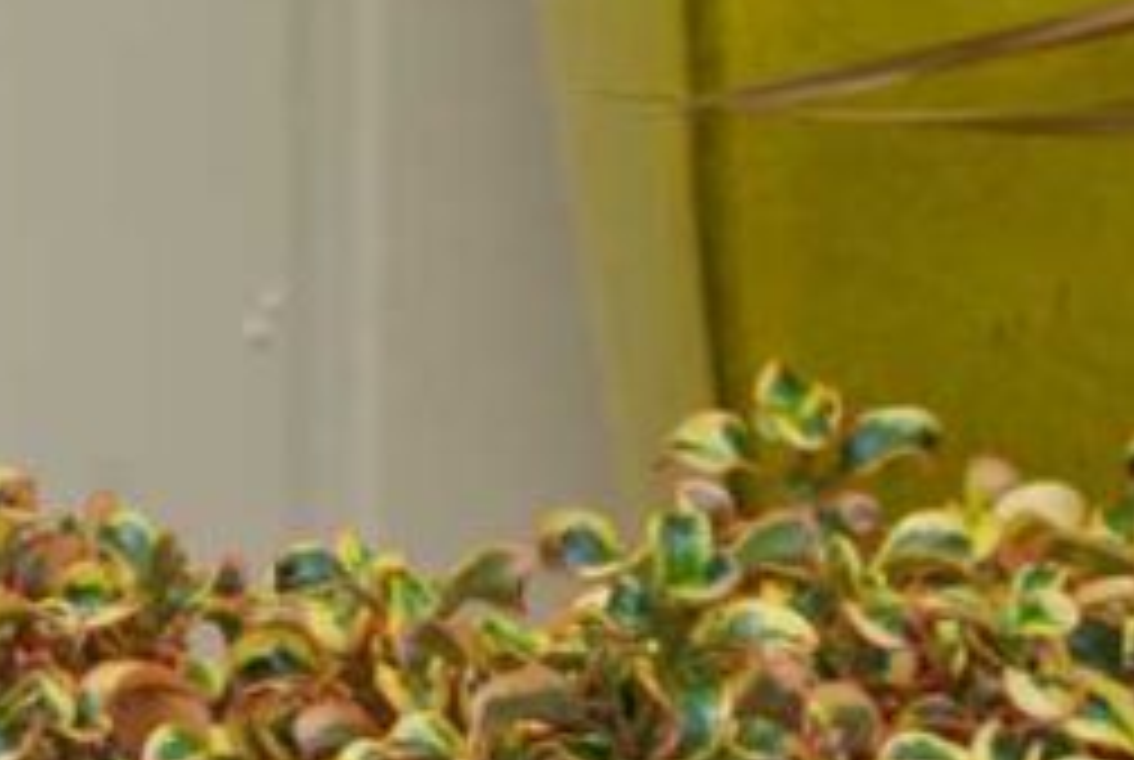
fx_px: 6784
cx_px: 882
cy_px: 1138
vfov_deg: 6.3
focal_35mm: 215
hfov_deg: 9.5
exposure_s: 1/100
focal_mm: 42
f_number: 8
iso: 100
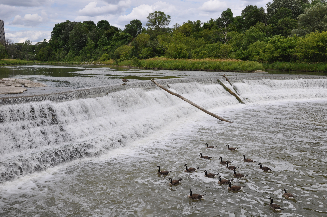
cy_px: 108
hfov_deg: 57.3
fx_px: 299
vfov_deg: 39.9
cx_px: 164
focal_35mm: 33
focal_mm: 22
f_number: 13
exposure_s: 1/160
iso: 200
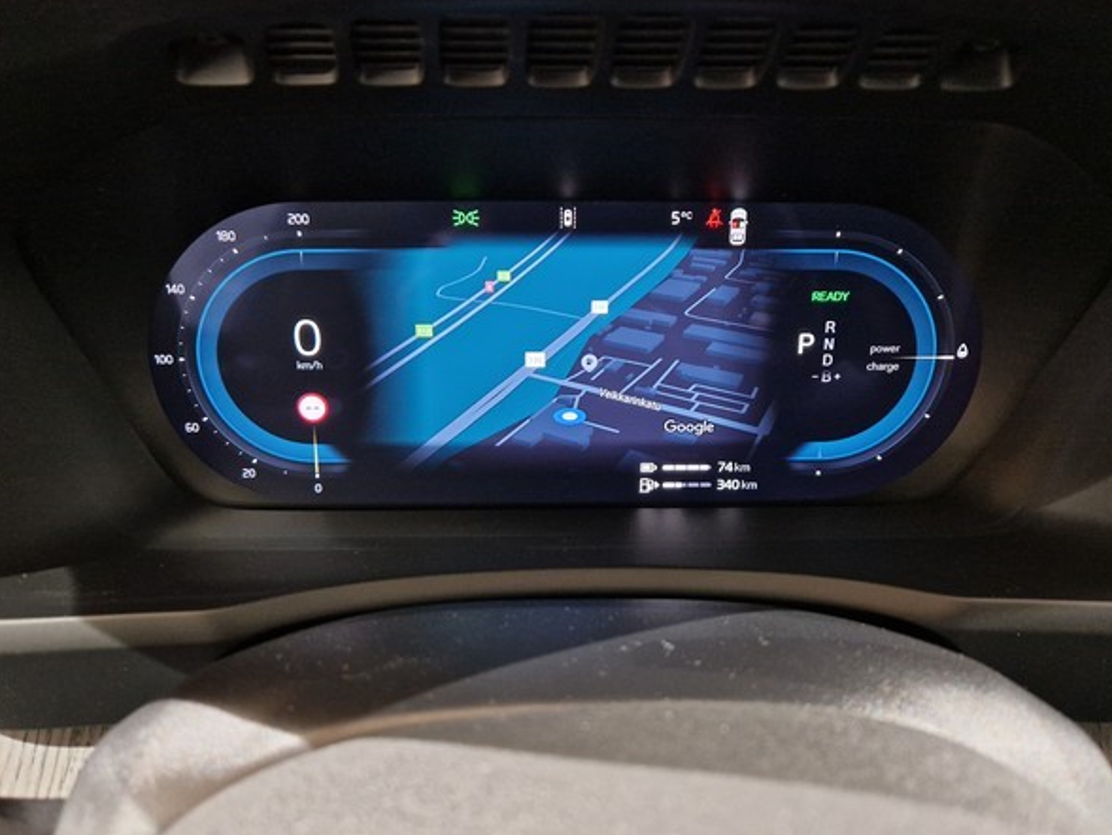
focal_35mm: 25
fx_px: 803
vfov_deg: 54.9
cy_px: 416
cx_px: 563
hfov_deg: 69.4
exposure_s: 1/25
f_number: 1.8
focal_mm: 5.4
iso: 640
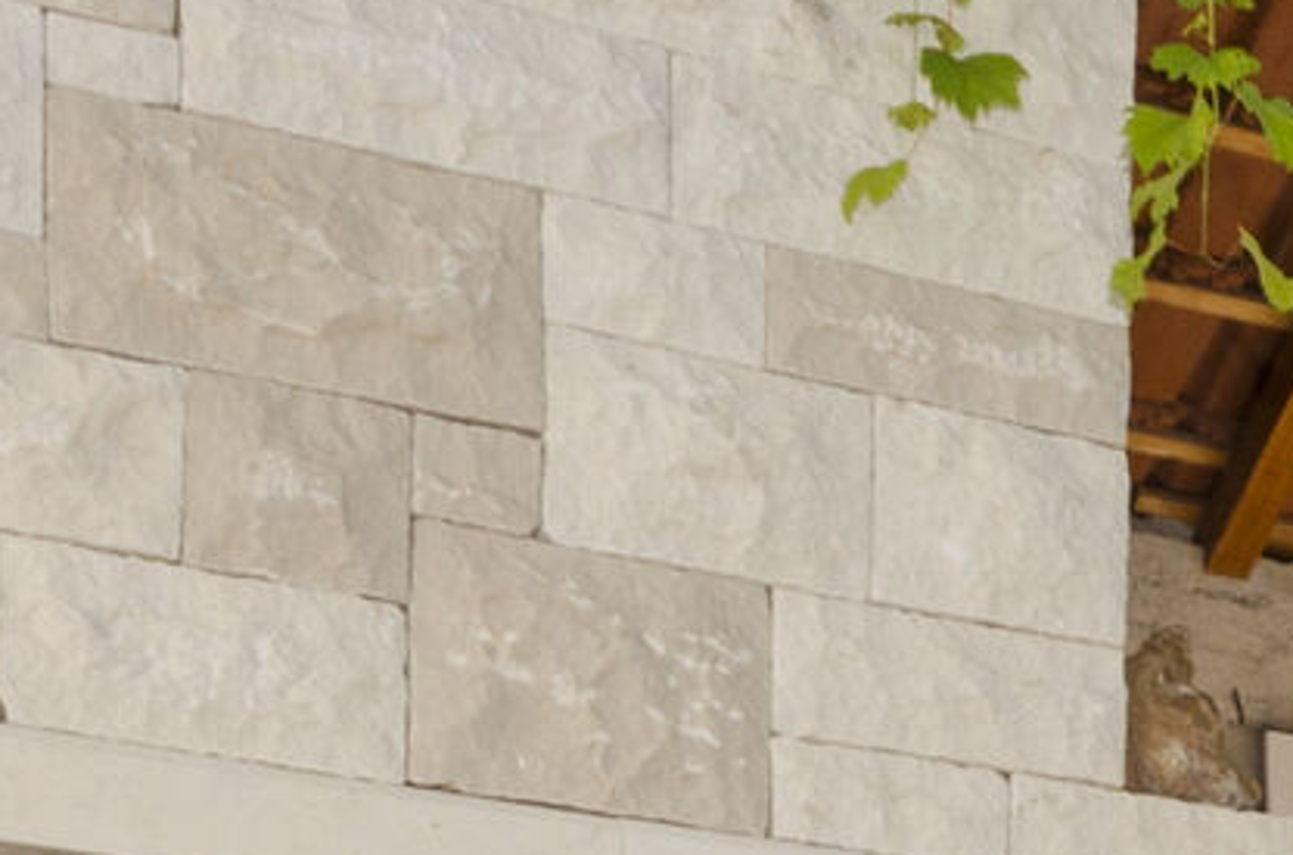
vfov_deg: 12.1
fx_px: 3618
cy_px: 1643
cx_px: 1958
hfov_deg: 18.0
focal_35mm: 101
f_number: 8
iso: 100
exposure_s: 1/200
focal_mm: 10
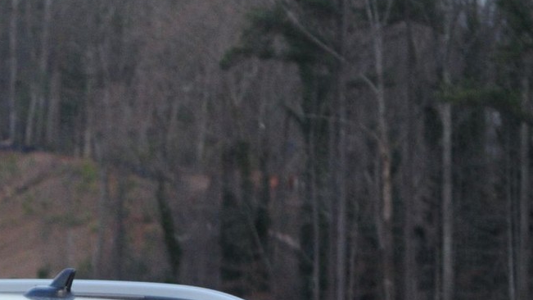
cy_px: 642
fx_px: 6981
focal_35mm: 494
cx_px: -395
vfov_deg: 2.4
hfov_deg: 4.3
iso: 640
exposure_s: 1/60
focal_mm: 82
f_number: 8
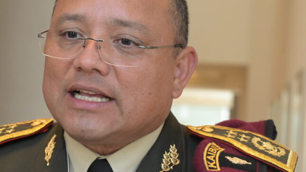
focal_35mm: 111
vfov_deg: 10.9
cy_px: 105
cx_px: 137
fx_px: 901
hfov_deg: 19.3
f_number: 8
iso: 10000
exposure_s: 1/100
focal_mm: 89
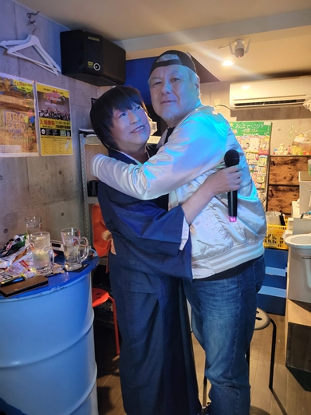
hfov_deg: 53.1
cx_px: 156
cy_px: 208
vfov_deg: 67.3
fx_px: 311
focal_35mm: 26
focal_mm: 5.4
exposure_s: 1/24
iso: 800
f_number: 1.8
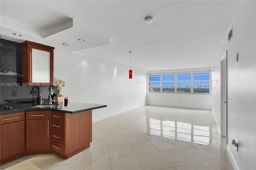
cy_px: 85
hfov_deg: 96.8
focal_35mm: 16
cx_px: 128
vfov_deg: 73.7
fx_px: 114
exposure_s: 1/320
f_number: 14
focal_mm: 16
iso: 1600
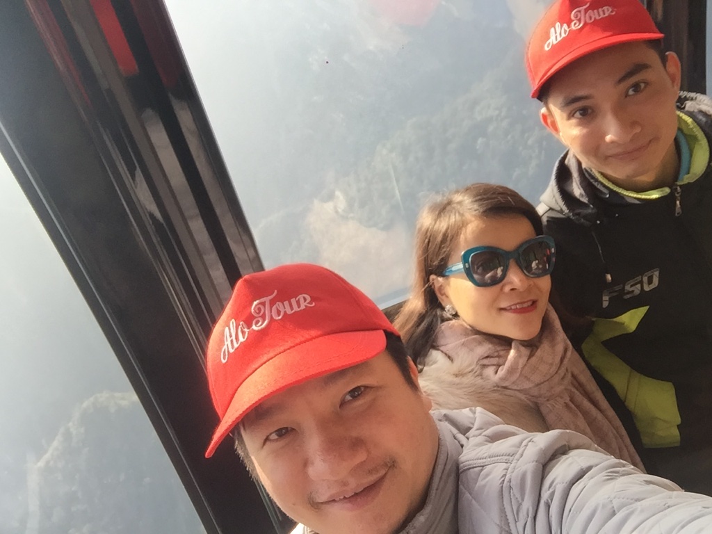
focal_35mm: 31
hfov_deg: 58.4
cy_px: 267
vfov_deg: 45.4
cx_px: 356
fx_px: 638
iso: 32
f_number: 2.2
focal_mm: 2.65
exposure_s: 1/100
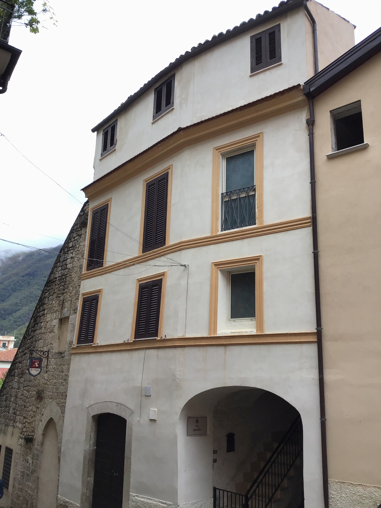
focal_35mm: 31
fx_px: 455
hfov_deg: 45.4
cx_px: 190
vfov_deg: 58.4
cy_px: 254
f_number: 2.4
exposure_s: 1/151
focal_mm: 3.3
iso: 25
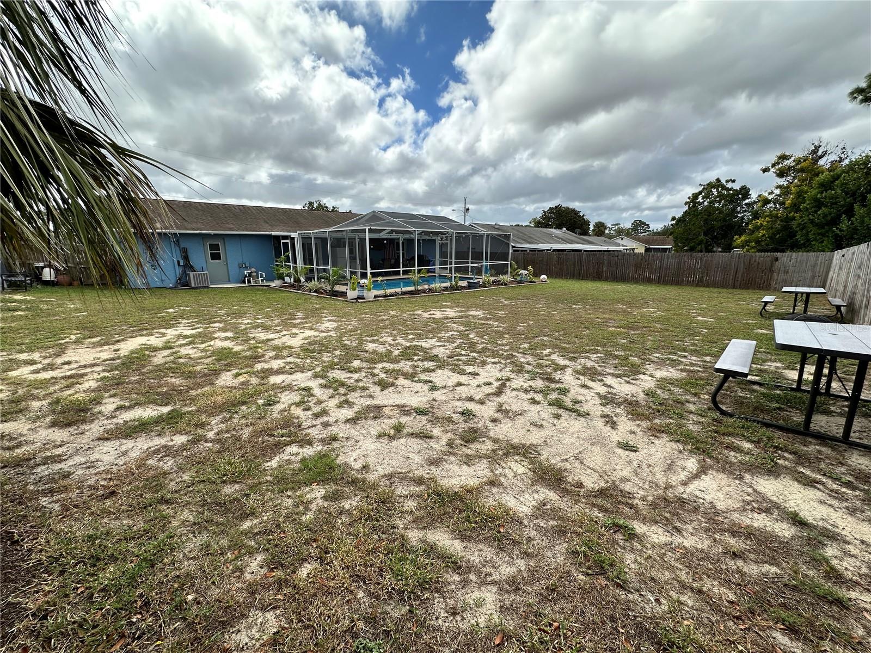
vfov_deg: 85.7
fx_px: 352
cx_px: 436
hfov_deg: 102.1
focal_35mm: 14
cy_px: 326
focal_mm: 2.22
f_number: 2.2
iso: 40
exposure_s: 1/988
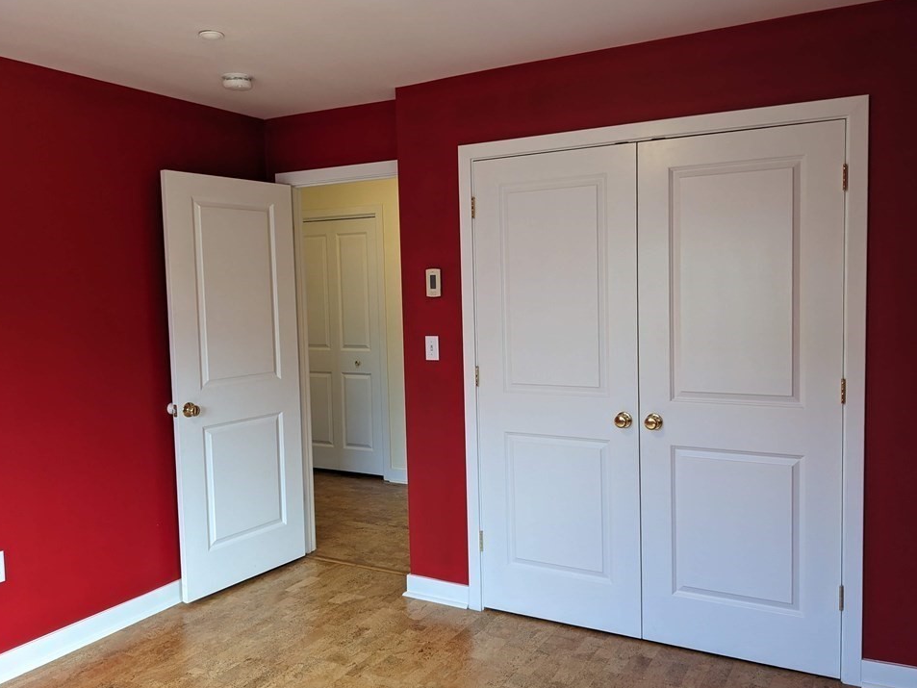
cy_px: 341
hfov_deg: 61.6
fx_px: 768
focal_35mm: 29
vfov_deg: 48.2
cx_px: 479
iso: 57
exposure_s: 1/30
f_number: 1.73
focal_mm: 4.38
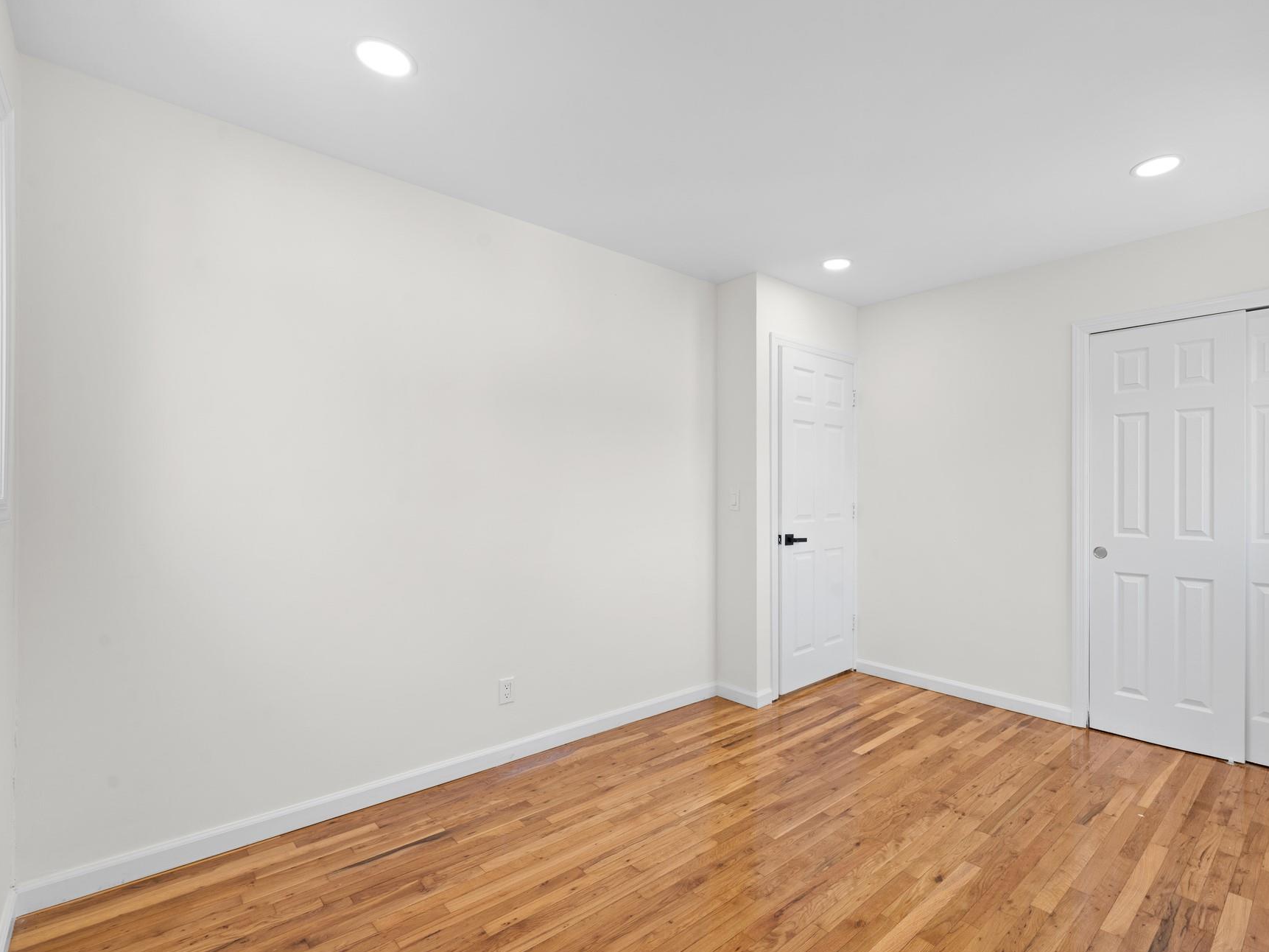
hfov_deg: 93.9
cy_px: 486
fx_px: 587
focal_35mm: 16
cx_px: 723
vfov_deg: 78.1
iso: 400
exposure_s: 1/8
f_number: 10
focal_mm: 14
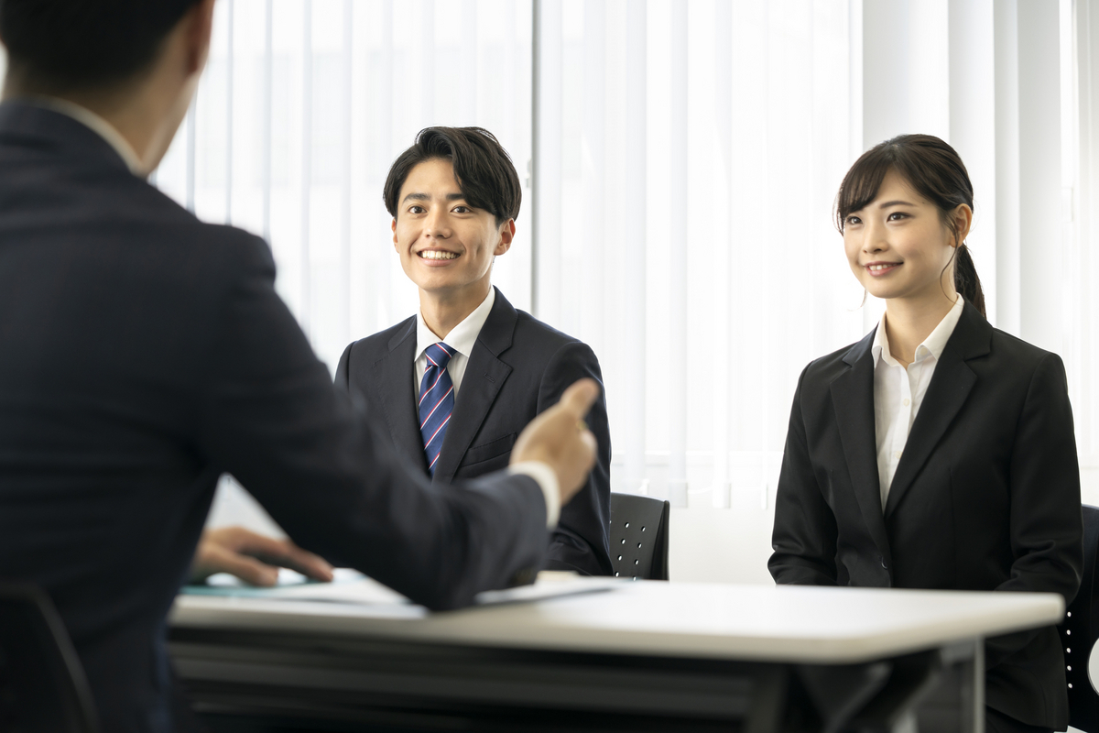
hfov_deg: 25.7
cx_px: 550
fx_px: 2412
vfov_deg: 17.3
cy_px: 366
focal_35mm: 79
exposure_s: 1/250
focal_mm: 79
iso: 400
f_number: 3.5
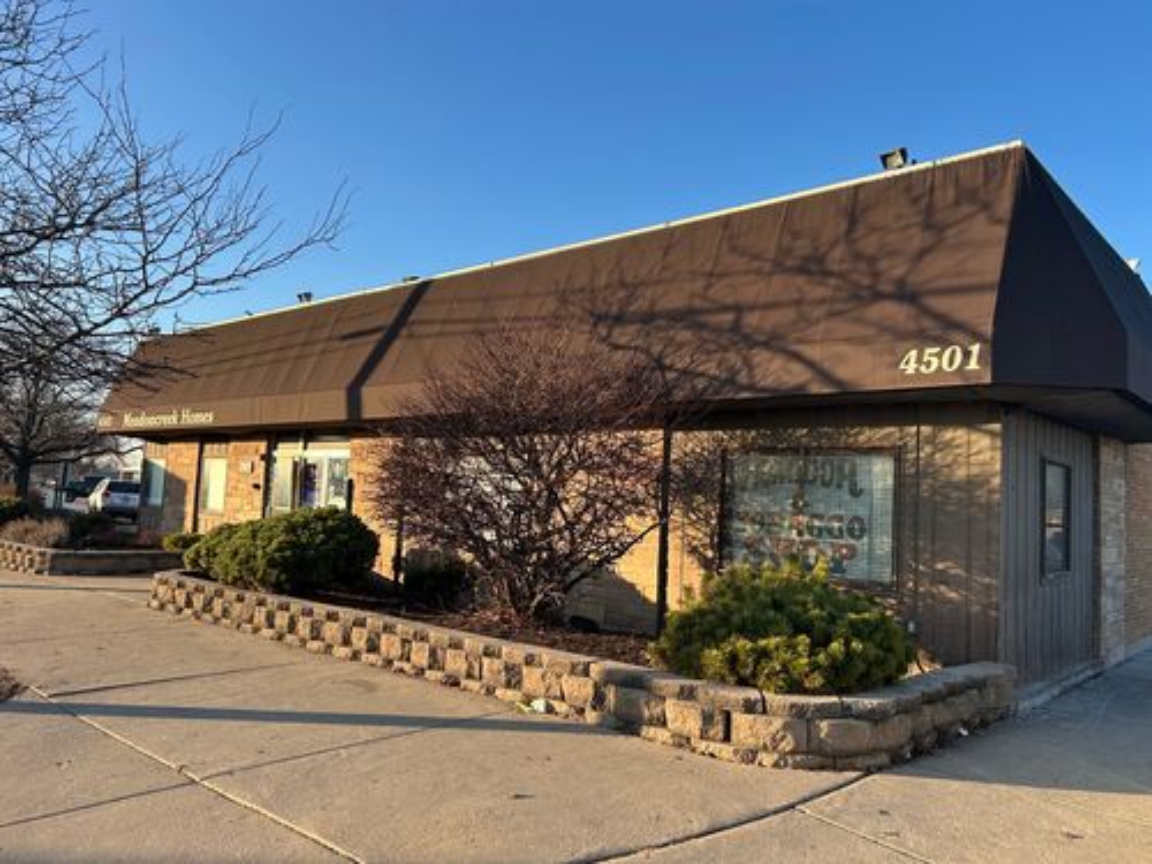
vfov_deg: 53.1
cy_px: 432
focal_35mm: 26
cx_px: 576
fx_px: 865
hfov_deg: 67.3
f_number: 1.5
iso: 50
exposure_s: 1/1038
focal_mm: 5.7
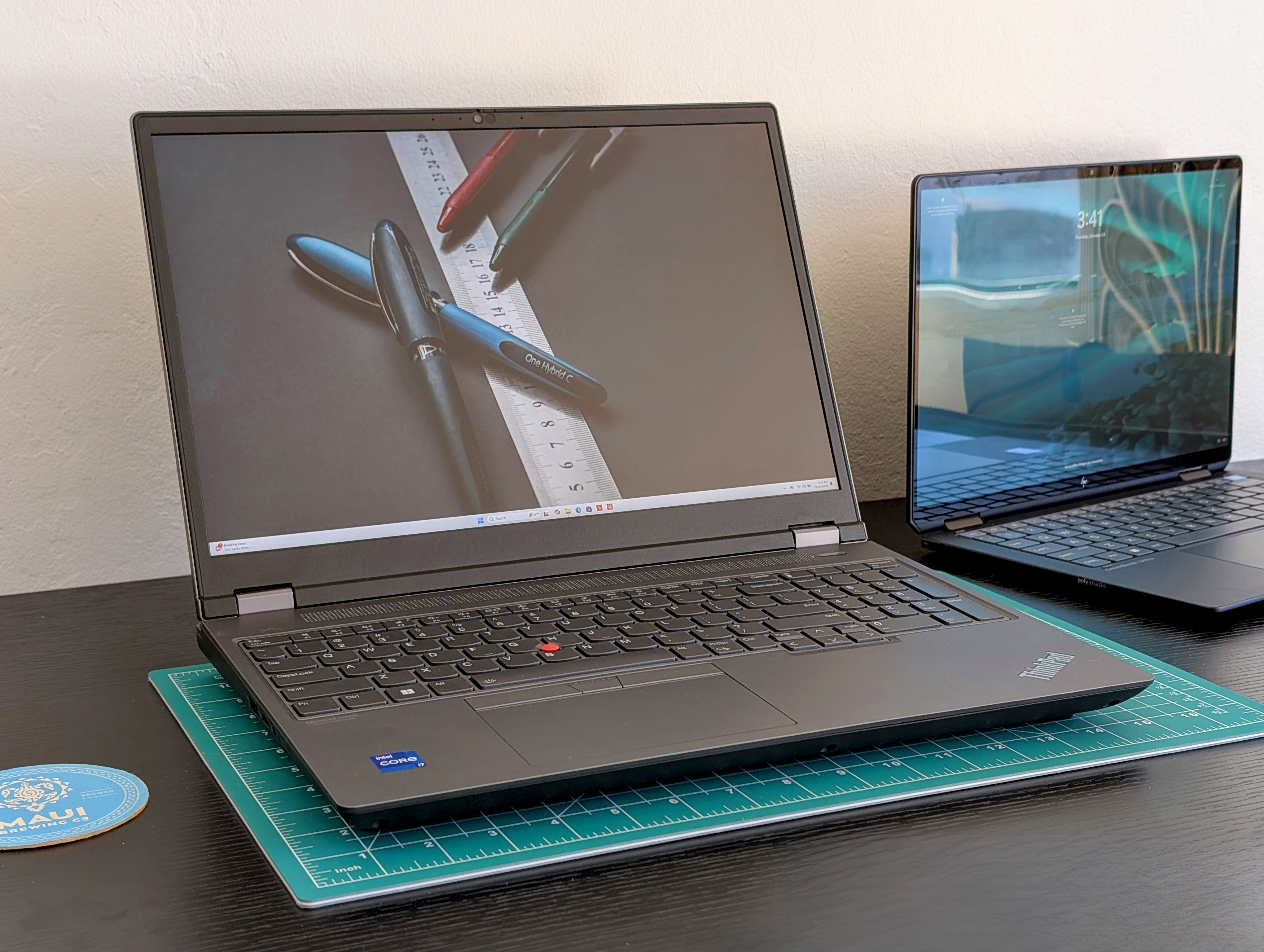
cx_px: 632
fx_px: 1792
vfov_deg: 29.7
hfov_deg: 38.9
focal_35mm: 49
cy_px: 476
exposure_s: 1/60
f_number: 1.68
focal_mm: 6.9
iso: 30
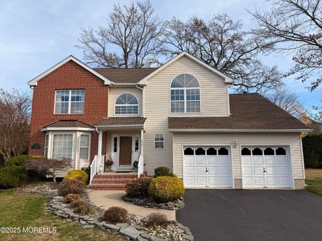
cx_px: 161
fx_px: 223
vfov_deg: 56.8
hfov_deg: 71.6
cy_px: 120
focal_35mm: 24
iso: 80
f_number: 1.78
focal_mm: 6.76
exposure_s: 1/3584
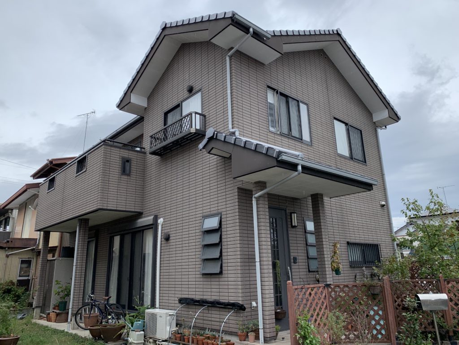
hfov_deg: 67.3
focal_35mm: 26
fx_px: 345
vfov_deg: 53.1
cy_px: 172
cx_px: 230
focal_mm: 4.25
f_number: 1.8
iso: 25
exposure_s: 1/529
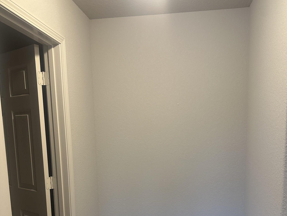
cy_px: 165
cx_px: 147
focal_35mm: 33
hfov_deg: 55.3
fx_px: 274
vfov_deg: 41.5
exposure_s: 1/60
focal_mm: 6.86
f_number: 1.78
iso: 200
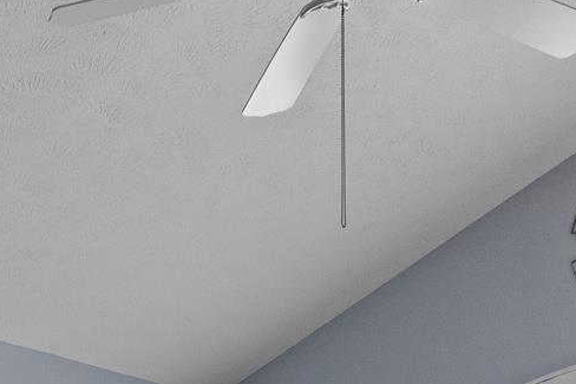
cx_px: -4
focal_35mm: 82
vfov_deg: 14.1
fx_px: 1311
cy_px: 763
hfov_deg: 23.7
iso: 800
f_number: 8
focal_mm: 16
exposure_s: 1/15
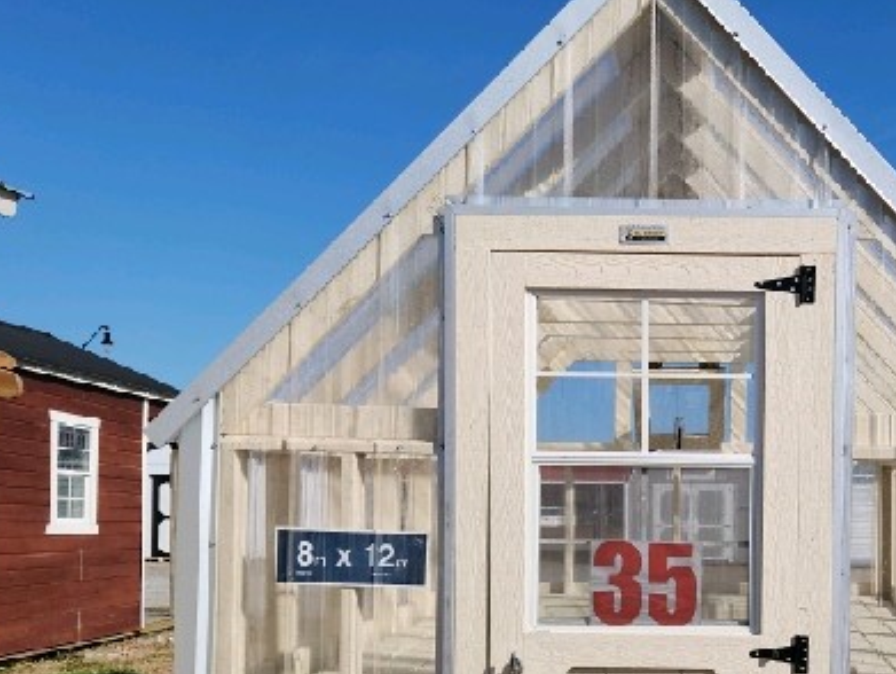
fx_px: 1218
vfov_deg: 30.4
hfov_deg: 39.0
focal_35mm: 47
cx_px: 704
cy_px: 500
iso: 20
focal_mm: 5.4
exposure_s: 1/3333
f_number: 1.8
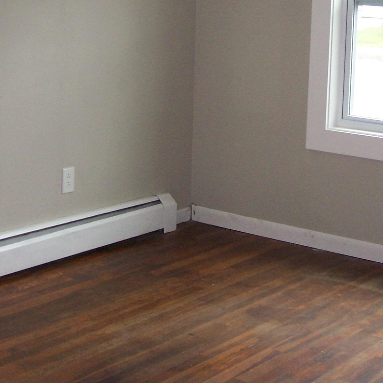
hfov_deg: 22.4
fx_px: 964
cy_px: 78
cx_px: 254
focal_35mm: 77
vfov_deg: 22.2
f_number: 2.8
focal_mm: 6.3
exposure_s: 1/90
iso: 140
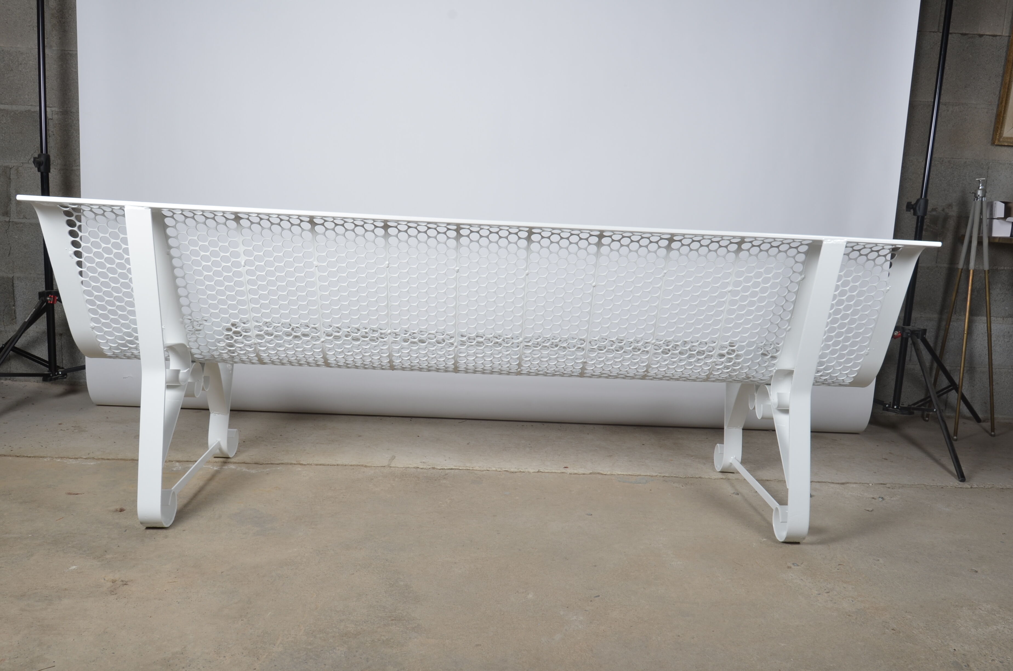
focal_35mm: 28
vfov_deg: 45.5
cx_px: 506
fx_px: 800
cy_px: 336
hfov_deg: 64.7
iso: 100
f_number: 11
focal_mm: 19
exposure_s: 1/125
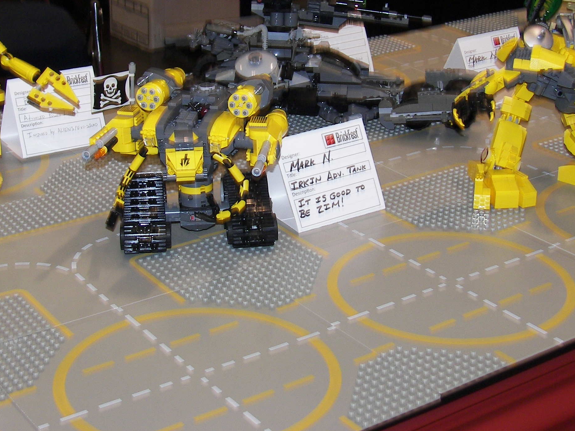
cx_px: 271
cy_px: 141
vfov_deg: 20.1
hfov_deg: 26.7
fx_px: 1213
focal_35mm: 73
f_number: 2.8
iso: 64
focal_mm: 7.3
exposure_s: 1/30
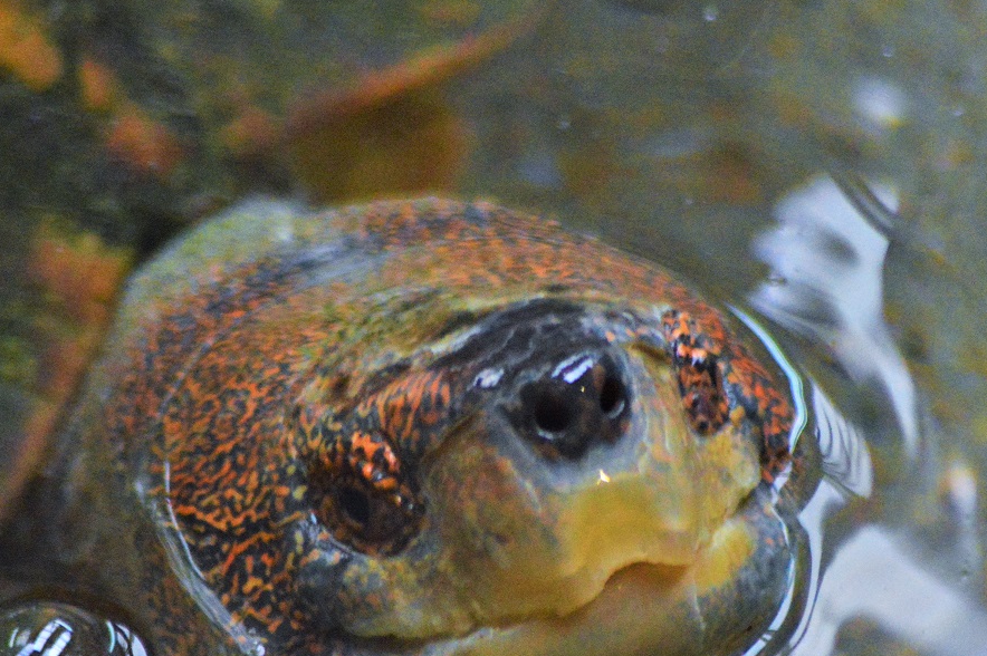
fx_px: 22656
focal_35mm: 827
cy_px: 433
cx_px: 525
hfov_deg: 2.5
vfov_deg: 1.7
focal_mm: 300
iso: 3200
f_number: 5.6
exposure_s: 1/500
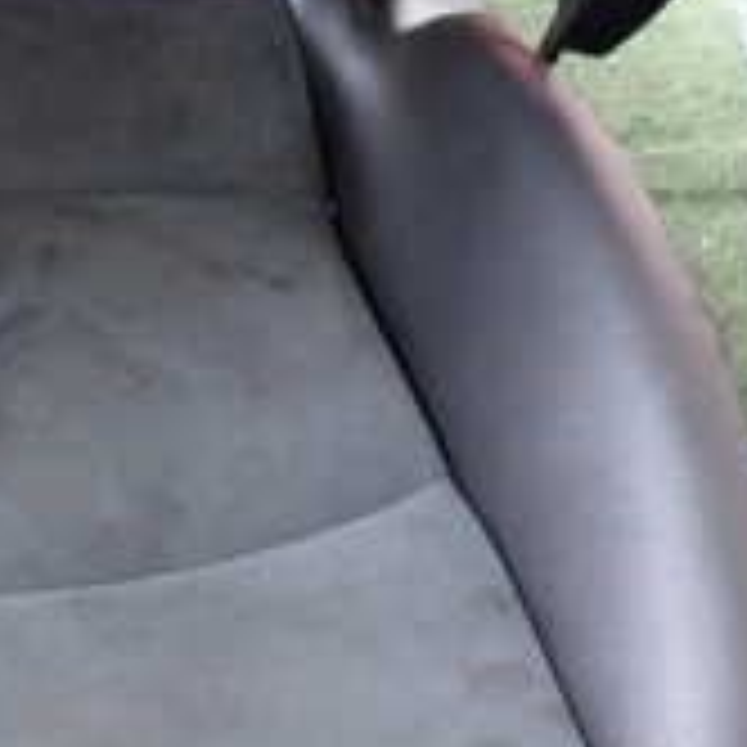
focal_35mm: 80
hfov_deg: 20.6
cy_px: 806
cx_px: -72
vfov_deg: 20.7
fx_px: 1953
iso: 200
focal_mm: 4.5
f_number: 2
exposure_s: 1/30
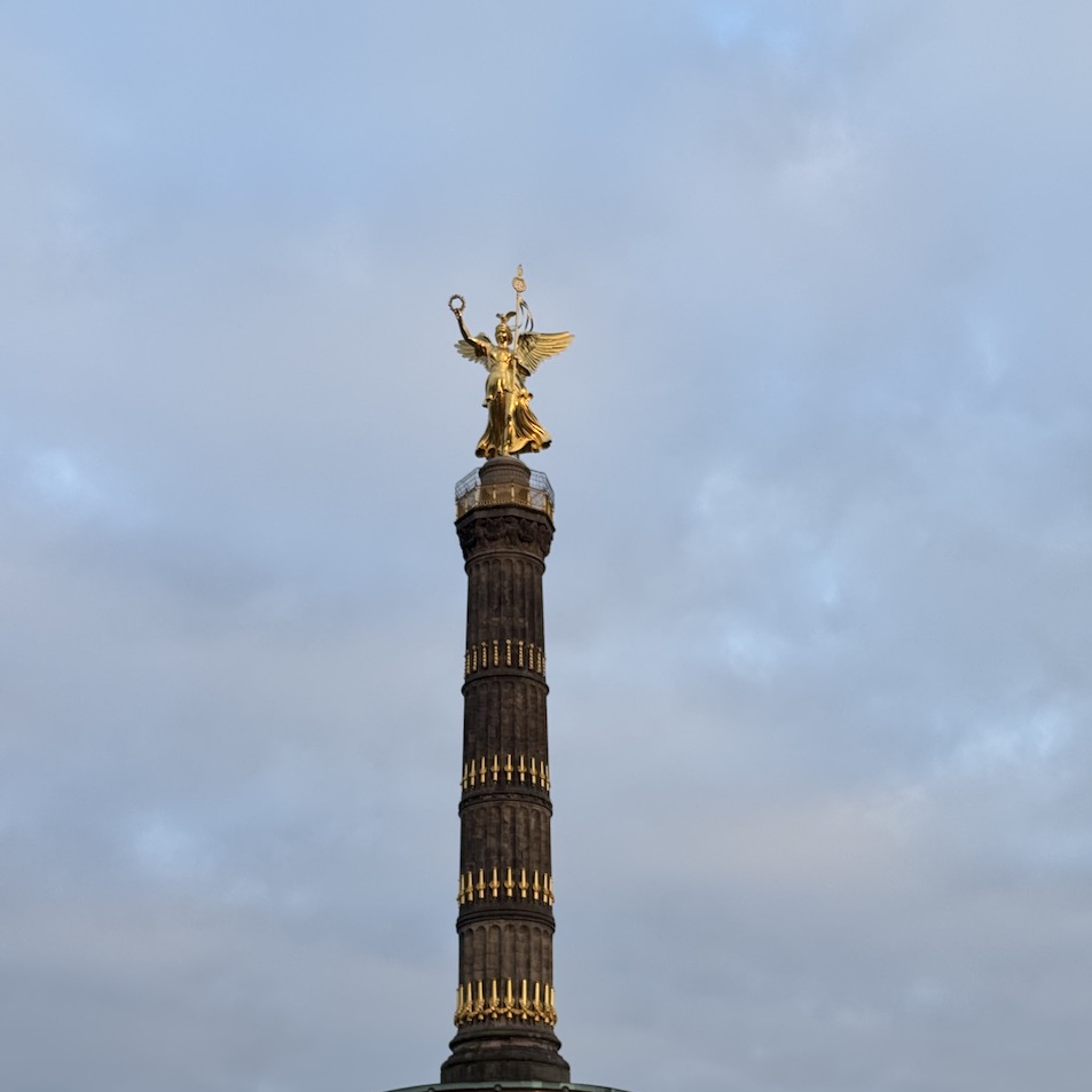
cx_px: 549
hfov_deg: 30.0
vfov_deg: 29.8
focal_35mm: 57
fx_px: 2034
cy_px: 732
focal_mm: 6.76
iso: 64
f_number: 1.78
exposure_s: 1/507
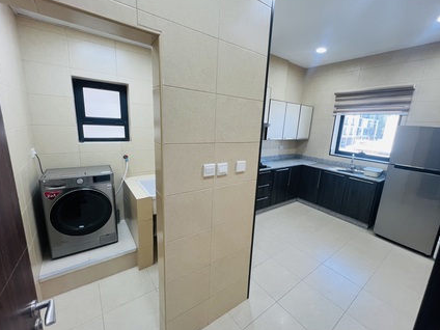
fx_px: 178
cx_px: 230
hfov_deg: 102.0
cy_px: 162
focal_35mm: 14
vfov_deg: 85.7
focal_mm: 1.57
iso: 160
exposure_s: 1/100
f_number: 1.8
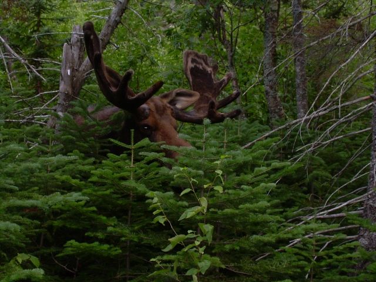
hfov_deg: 17.9
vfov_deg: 13.5
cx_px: 188
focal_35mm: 110
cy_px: 141
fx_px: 1195
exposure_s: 1/60
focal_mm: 18.9
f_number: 4.9
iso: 141
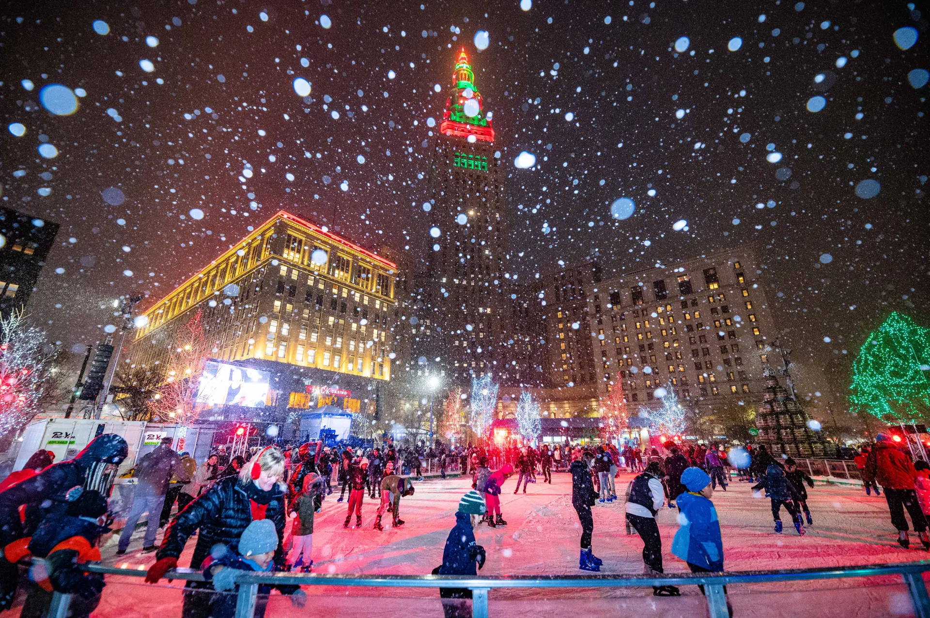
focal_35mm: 14
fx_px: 361
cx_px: 465
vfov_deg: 81.1
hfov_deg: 104.3
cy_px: 309
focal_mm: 14
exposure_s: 1/200
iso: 5000
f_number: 2.8
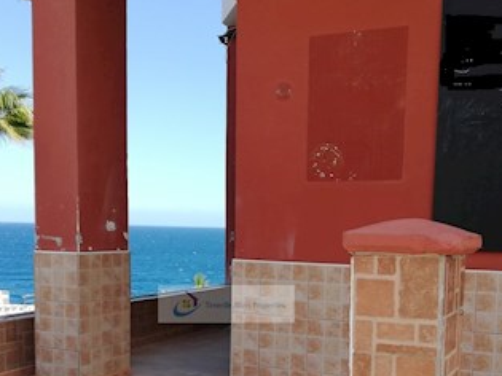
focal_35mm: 44
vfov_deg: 32.1
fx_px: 638
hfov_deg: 42.7
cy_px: 293
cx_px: 312
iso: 50
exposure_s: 1/446
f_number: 2.2
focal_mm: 3.81
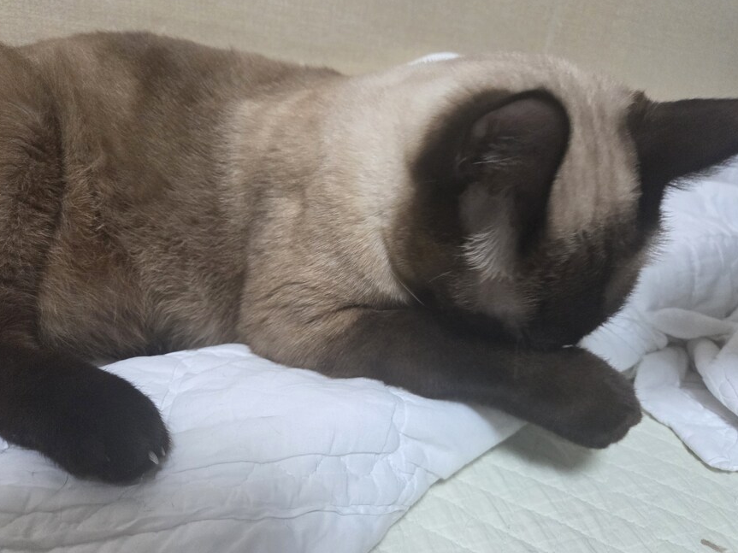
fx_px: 512
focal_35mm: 24
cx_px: 365
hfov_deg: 71.6
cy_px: 281
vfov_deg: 56.8
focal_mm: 5.4
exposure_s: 1/120
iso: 640
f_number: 1.8
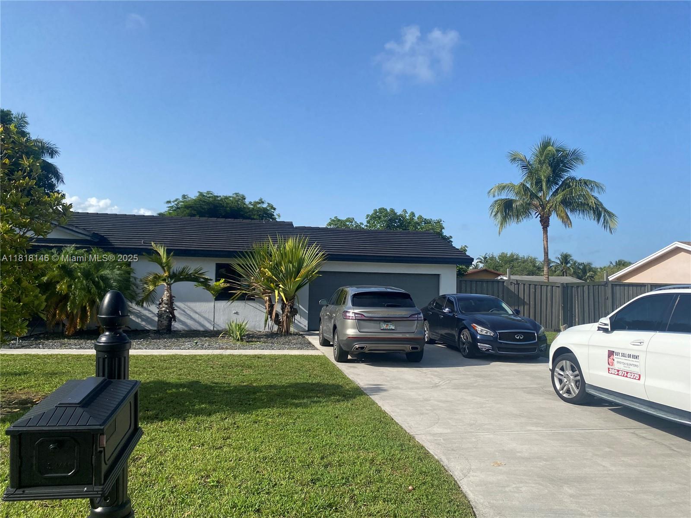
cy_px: 259
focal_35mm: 26
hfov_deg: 67.3
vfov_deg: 53.1
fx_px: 519
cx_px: 346
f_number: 1.8
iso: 32
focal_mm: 4.25
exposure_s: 1/2890
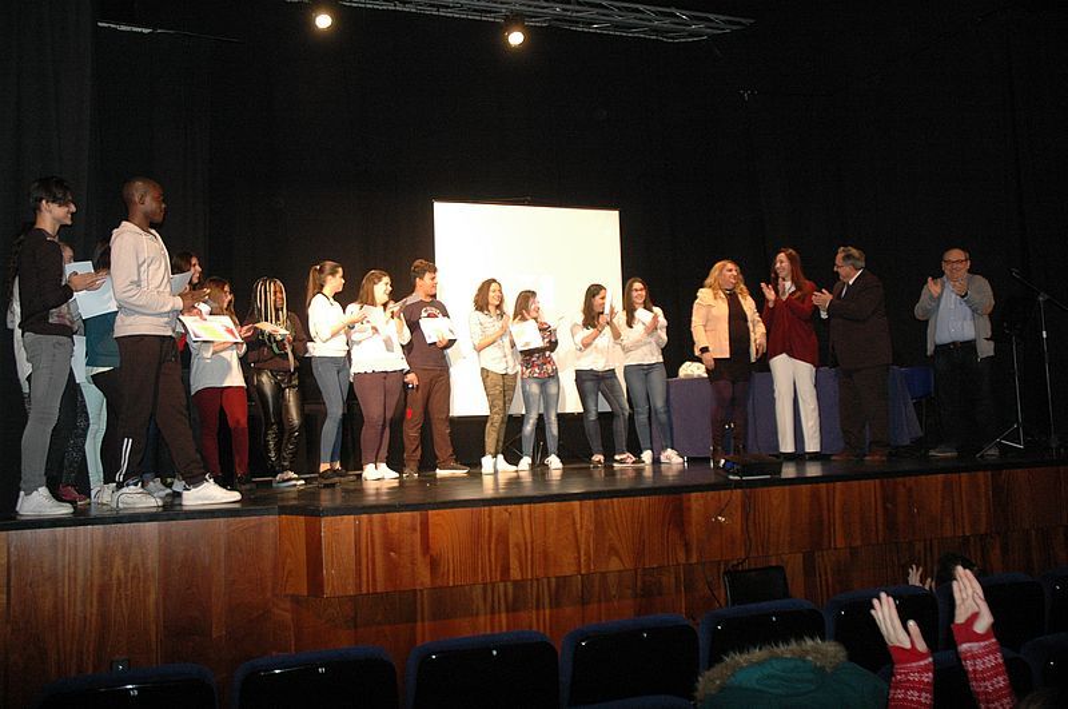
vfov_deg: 36.8
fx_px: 1066
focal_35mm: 36
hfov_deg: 53.2
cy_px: 354
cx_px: 534
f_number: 3.8
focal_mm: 24
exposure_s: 1/60
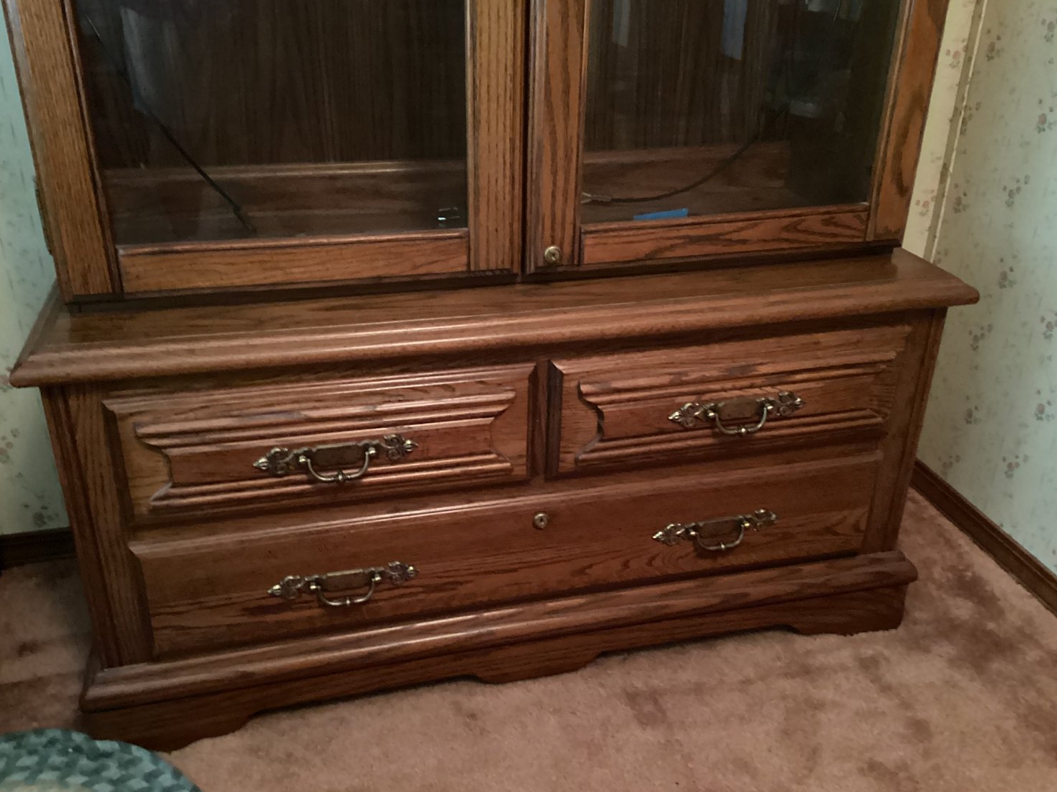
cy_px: 395
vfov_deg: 44.1
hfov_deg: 56.8
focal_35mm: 32
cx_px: 521
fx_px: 977
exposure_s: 1/15
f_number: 2.4
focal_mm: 3.3
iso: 800
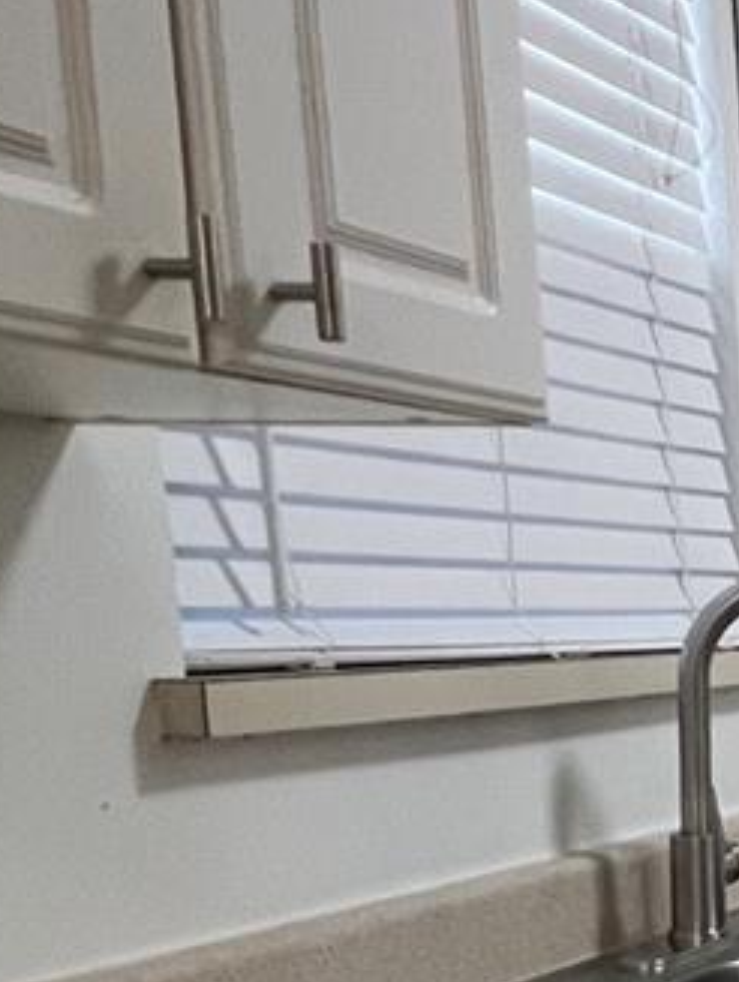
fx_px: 1733
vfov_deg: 30.5
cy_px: 850
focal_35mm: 61
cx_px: 1685
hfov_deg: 15.6
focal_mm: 1.57
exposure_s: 1/120
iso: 200
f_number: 1.8
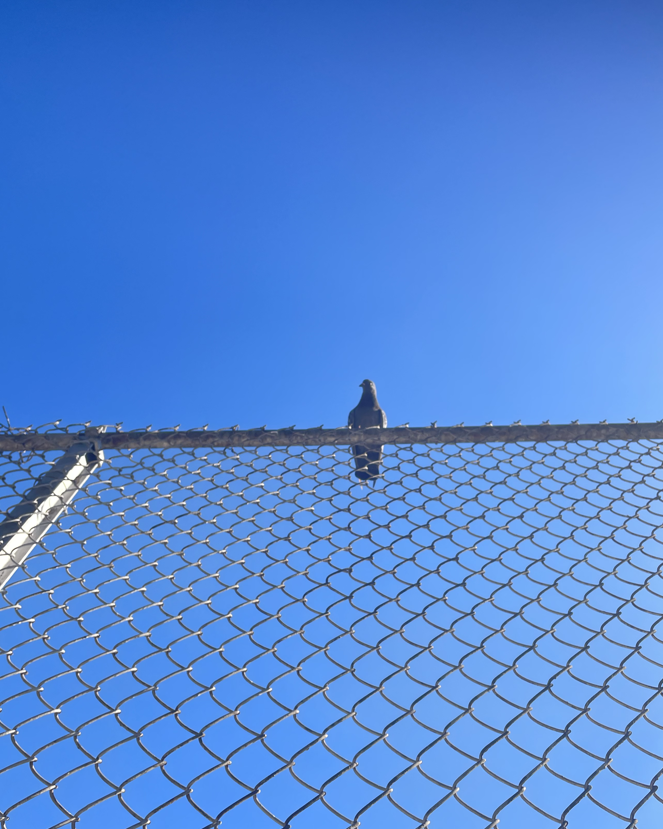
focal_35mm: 32
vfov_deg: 55.2
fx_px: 785
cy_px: 502
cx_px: 362
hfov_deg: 45.7
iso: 50
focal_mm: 4.2
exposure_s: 1/1642
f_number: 1.6
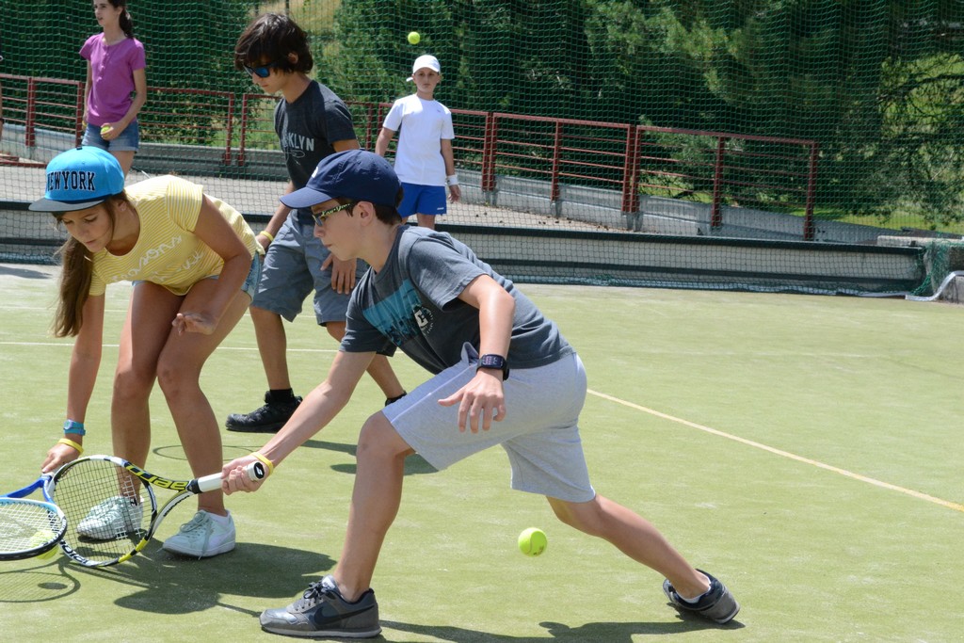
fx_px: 2209
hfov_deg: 24.6
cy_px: 322
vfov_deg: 16.6
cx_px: 482
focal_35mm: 82
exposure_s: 1/800
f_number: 14
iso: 1600
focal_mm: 55
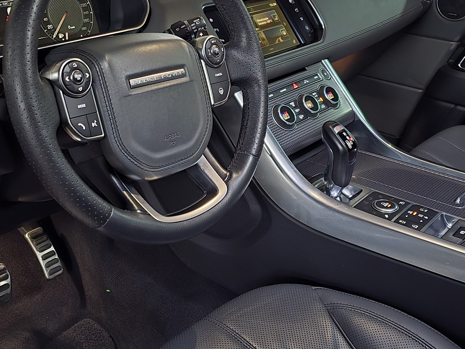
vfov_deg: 31.8
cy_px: 101
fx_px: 604
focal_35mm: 45
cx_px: 188
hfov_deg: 41.9
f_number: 1.7
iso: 2500
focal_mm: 6.3
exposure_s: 1/30
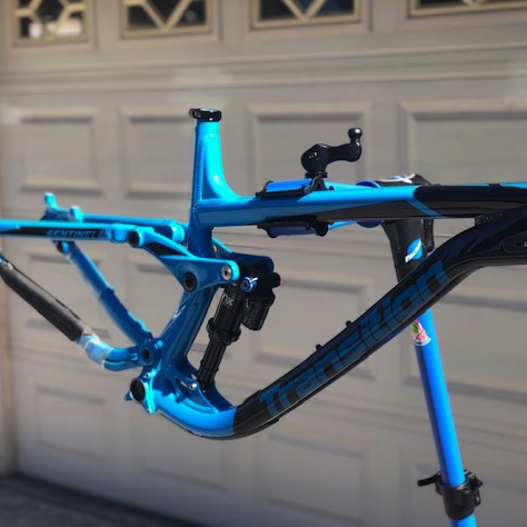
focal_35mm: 62
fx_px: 1068
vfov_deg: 27.7
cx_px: 312
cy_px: 265
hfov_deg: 27.7
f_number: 2.4
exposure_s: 1/344
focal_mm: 6
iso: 16
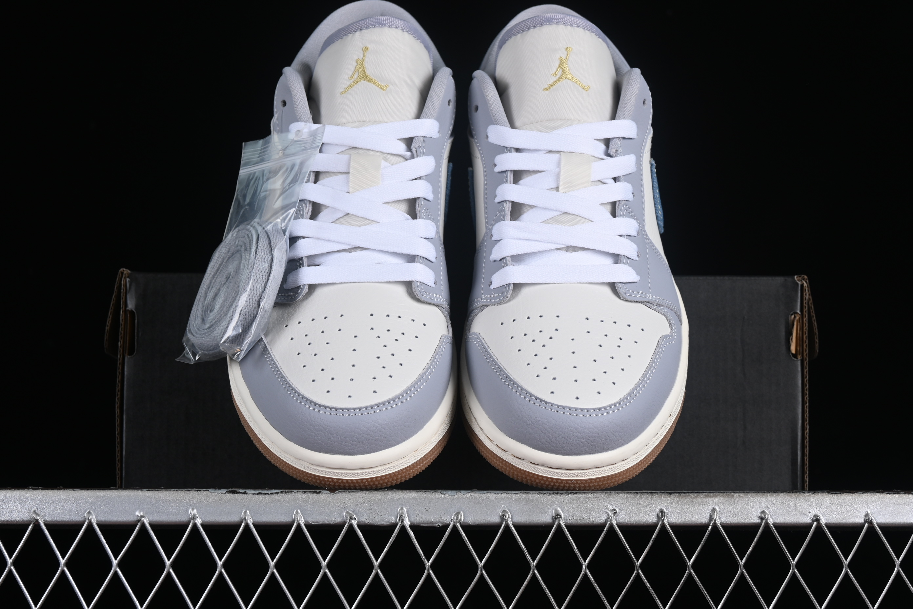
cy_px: 304
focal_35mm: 75
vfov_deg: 18.2
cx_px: 456
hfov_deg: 27.0
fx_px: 1902
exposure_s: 1/80
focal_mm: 50
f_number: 8
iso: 160
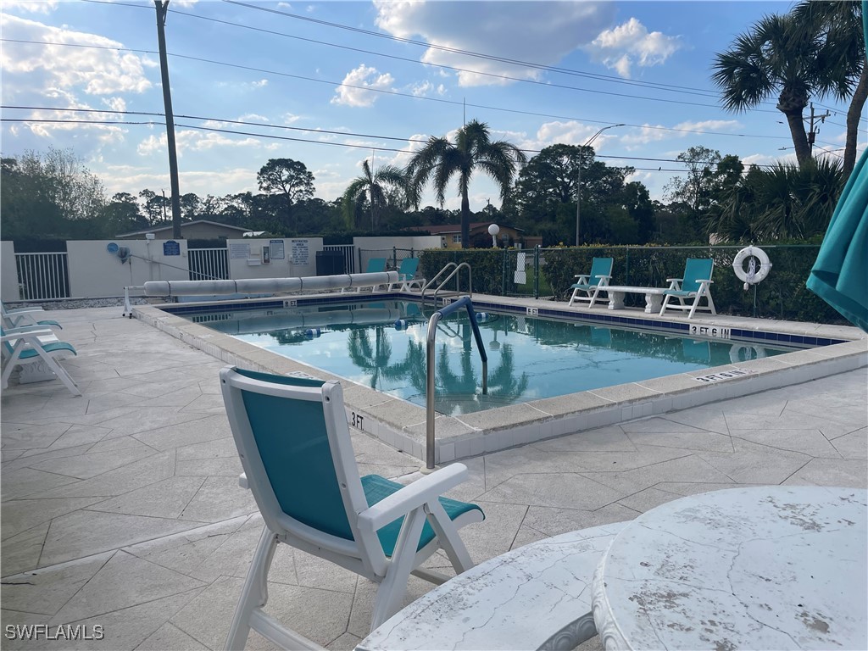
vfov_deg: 53.1
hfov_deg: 67.3
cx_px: 434
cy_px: 326
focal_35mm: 26
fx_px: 652
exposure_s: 1/4464
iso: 32
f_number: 1.6
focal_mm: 4.2
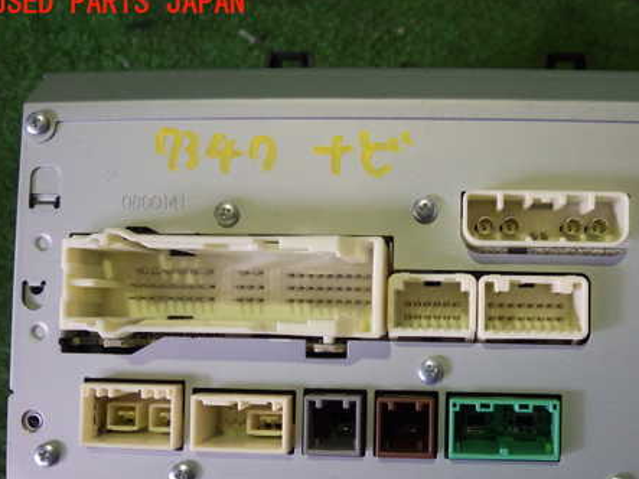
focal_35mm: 42
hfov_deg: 44.3
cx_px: 415
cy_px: 310
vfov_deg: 34.1
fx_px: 775
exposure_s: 1/45
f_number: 3.1
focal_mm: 5.5
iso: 400
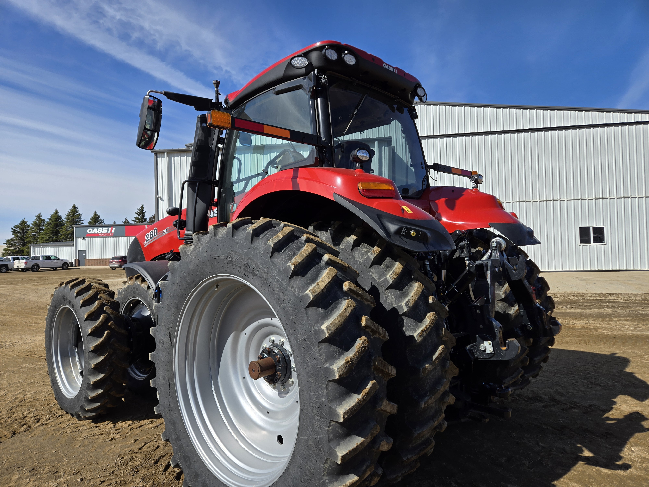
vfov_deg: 58.9
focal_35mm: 23
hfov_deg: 73.9
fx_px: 431
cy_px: 244
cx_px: 324
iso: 25
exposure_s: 1/2077
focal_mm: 5.4
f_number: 1.8
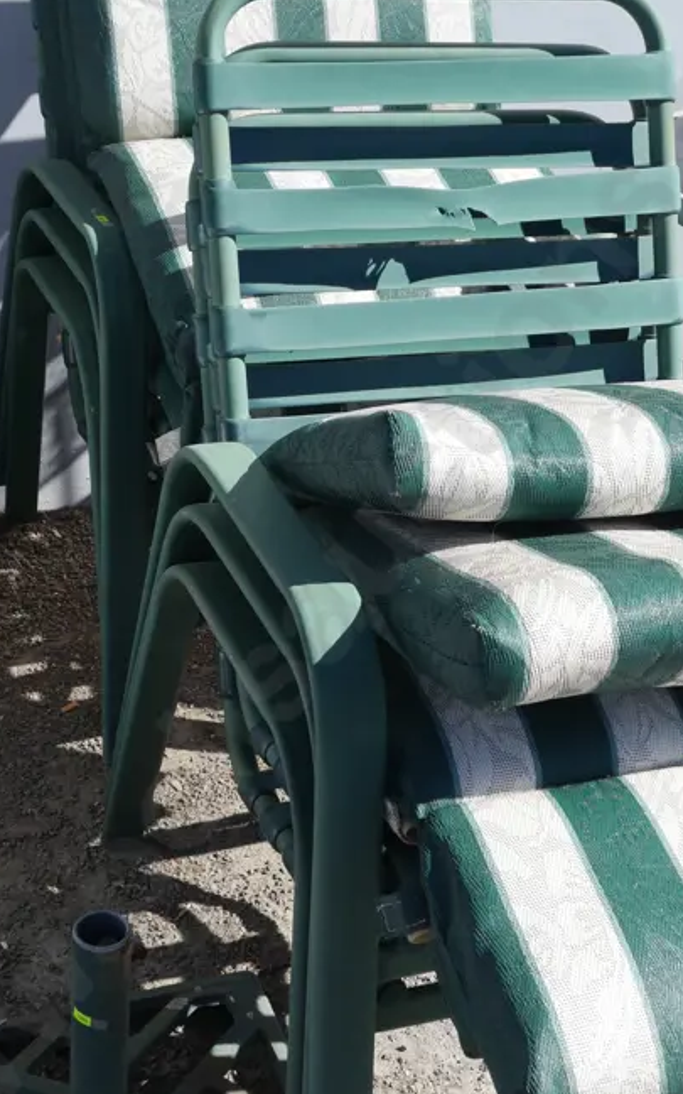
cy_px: 539
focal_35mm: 57
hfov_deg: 22.7
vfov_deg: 35.7
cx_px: 382
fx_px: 1698
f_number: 7.1
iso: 200
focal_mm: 17
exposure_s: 1/320
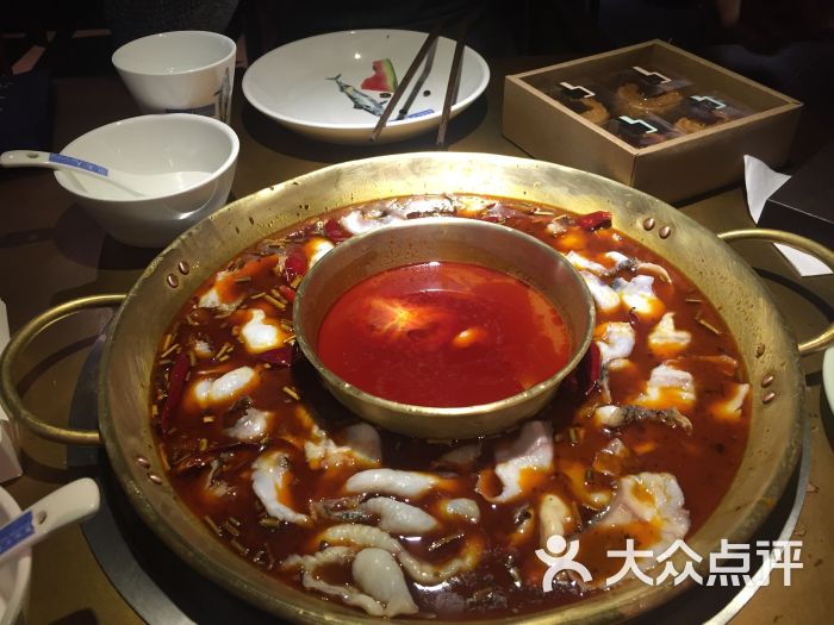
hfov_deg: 61.7
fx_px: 699
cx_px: 417
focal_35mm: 29
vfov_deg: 48.2
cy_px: 312
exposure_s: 1/33
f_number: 2.2
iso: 125
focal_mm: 4.15
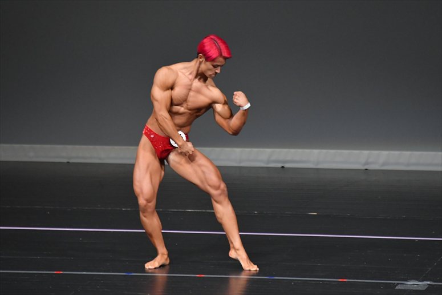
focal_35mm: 450
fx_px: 5522
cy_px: 148
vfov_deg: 3.1
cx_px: 221
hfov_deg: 4.6
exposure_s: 1/400
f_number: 5.6
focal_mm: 300
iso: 4000
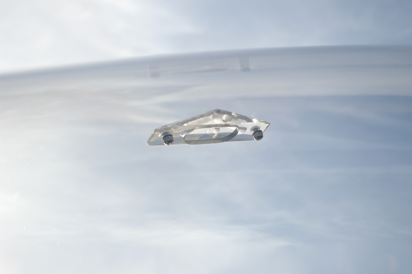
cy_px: 137
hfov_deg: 24.6
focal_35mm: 82
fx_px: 943
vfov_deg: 16.5
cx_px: 206
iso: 200
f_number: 8
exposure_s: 1/750
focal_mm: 55
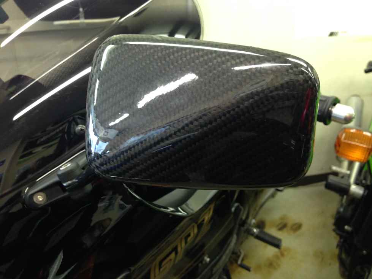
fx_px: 355
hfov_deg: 55.4
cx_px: 186
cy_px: 140
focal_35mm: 33
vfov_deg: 42.9
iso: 125
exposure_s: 1/20
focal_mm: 4.12
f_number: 2.4
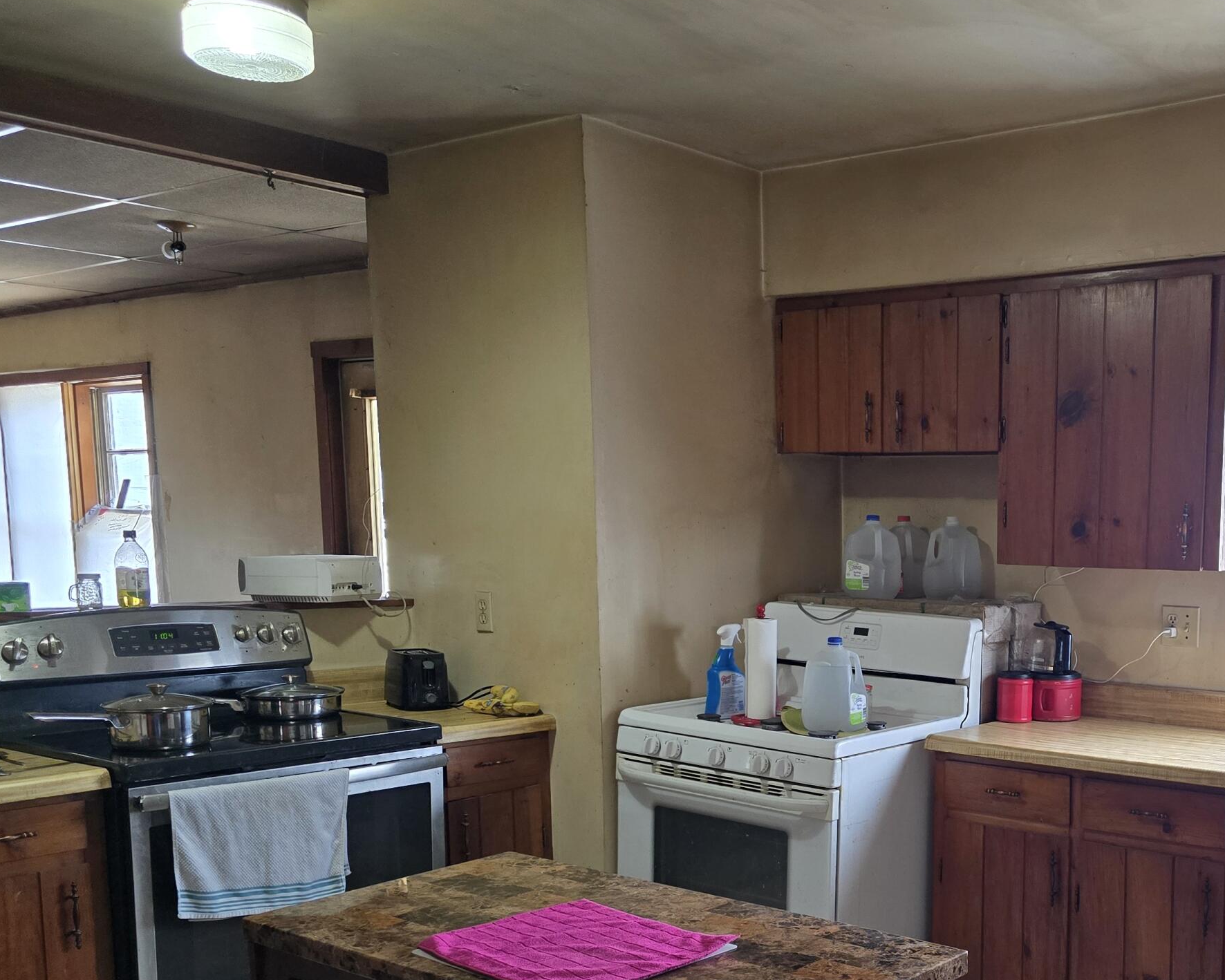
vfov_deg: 38.3
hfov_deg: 45.5
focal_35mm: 38
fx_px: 1378
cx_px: 978
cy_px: 723
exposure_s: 1/120
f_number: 1.7
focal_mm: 6.3
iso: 400
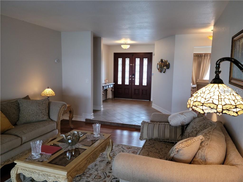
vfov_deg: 49.7
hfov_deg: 63.4
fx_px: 197
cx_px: 122
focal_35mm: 28
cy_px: 91
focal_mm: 5.9
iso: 125
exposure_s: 1/59
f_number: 2
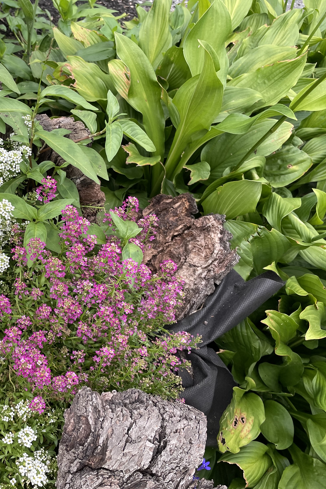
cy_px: 247
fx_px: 502
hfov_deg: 33.7
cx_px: 24
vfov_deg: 51.9
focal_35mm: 37
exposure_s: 1/629
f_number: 1.6
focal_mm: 4.2
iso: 32
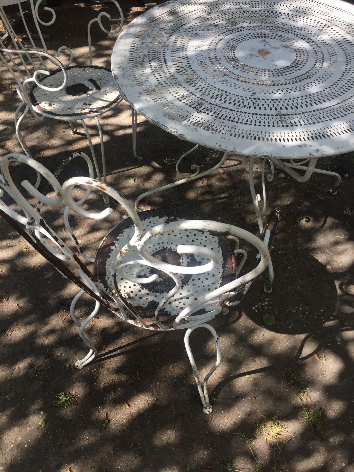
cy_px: 236
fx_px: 395
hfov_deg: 48.2
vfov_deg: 61.7
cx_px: 177
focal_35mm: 29
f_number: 2.2
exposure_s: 1/416
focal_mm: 4.15
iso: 32
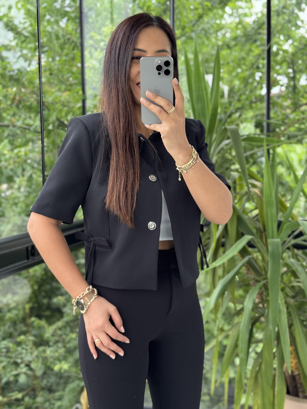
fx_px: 568
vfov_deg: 39.7
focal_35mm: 48
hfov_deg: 30.3
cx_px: 154
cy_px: 204
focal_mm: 6.76
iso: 100
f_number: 1.78
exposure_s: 1/137
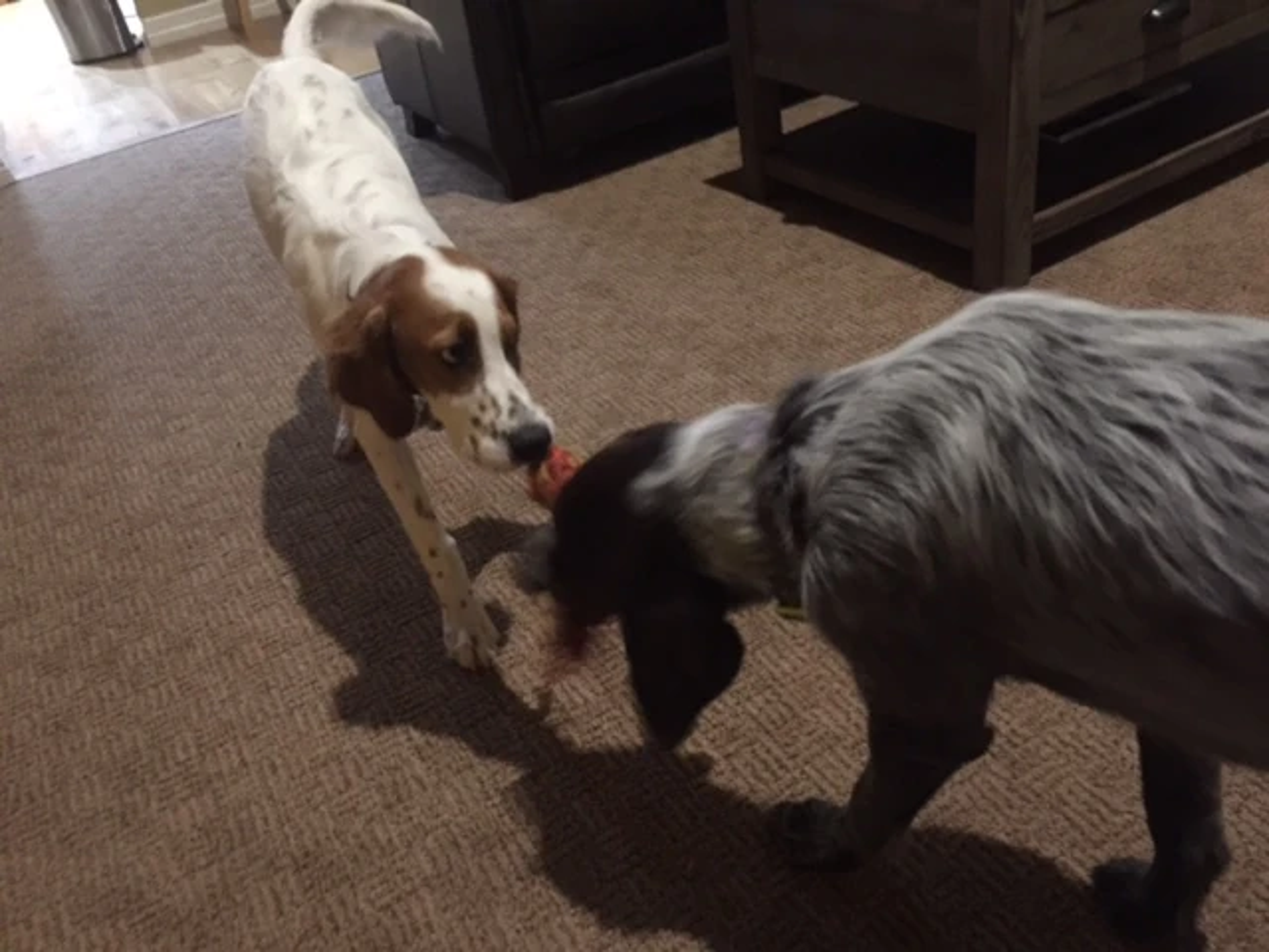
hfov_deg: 61.7
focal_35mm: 29
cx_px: 634
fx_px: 1063
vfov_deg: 48.2
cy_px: 476
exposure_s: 1/4
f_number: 2.2
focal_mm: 4.15
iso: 200
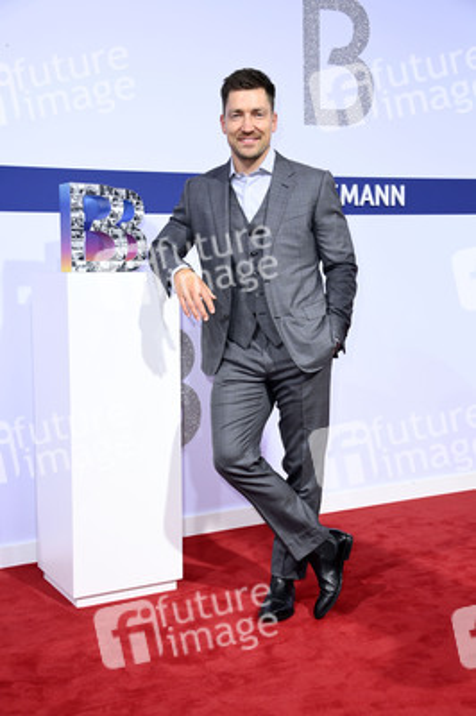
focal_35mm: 48
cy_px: 358
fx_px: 954
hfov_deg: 28.0
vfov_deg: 41.1
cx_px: 238
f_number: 5.6
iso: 1000
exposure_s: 1/200
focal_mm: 48
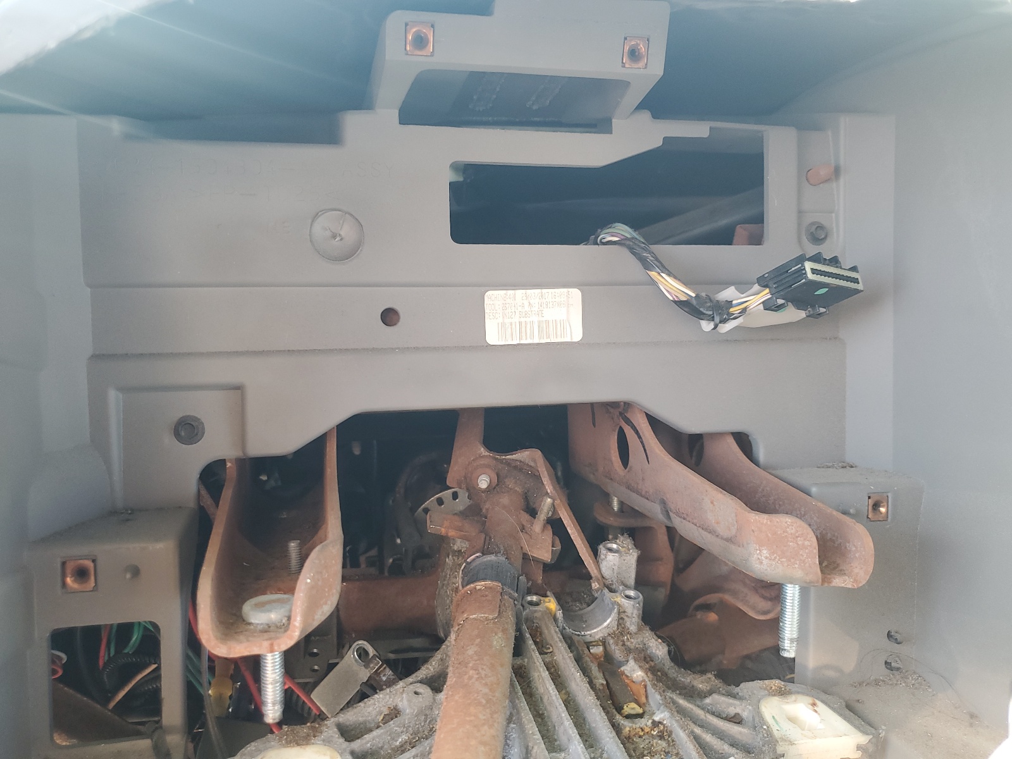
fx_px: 760
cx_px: 506
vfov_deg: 53.1
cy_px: 380
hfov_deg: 67.3
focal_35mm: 26
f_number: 1.5
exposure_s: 1/60.2
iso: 58
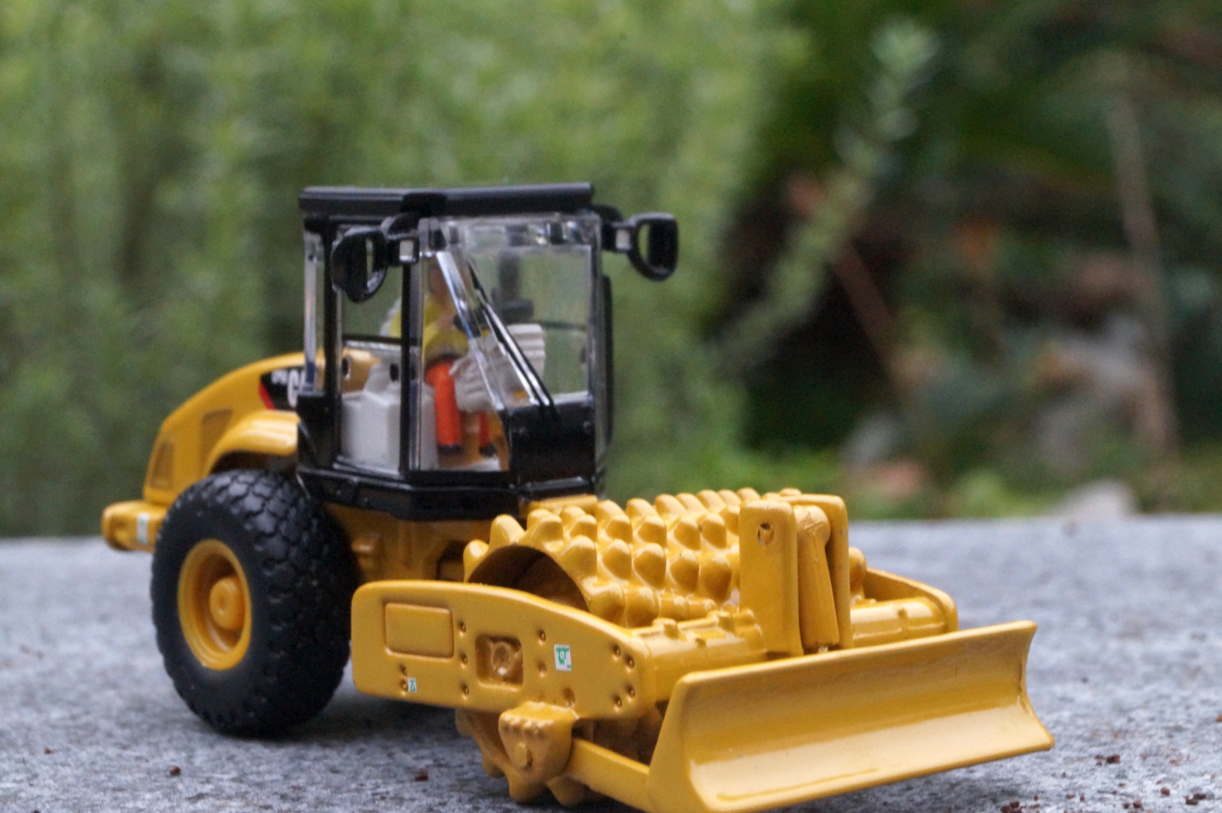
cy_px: 406
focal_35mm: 82
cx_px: 611
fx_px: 2799
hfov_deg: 24.6
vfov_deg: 16.5
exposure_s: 1/60
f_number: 22
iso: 3200
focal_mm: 55
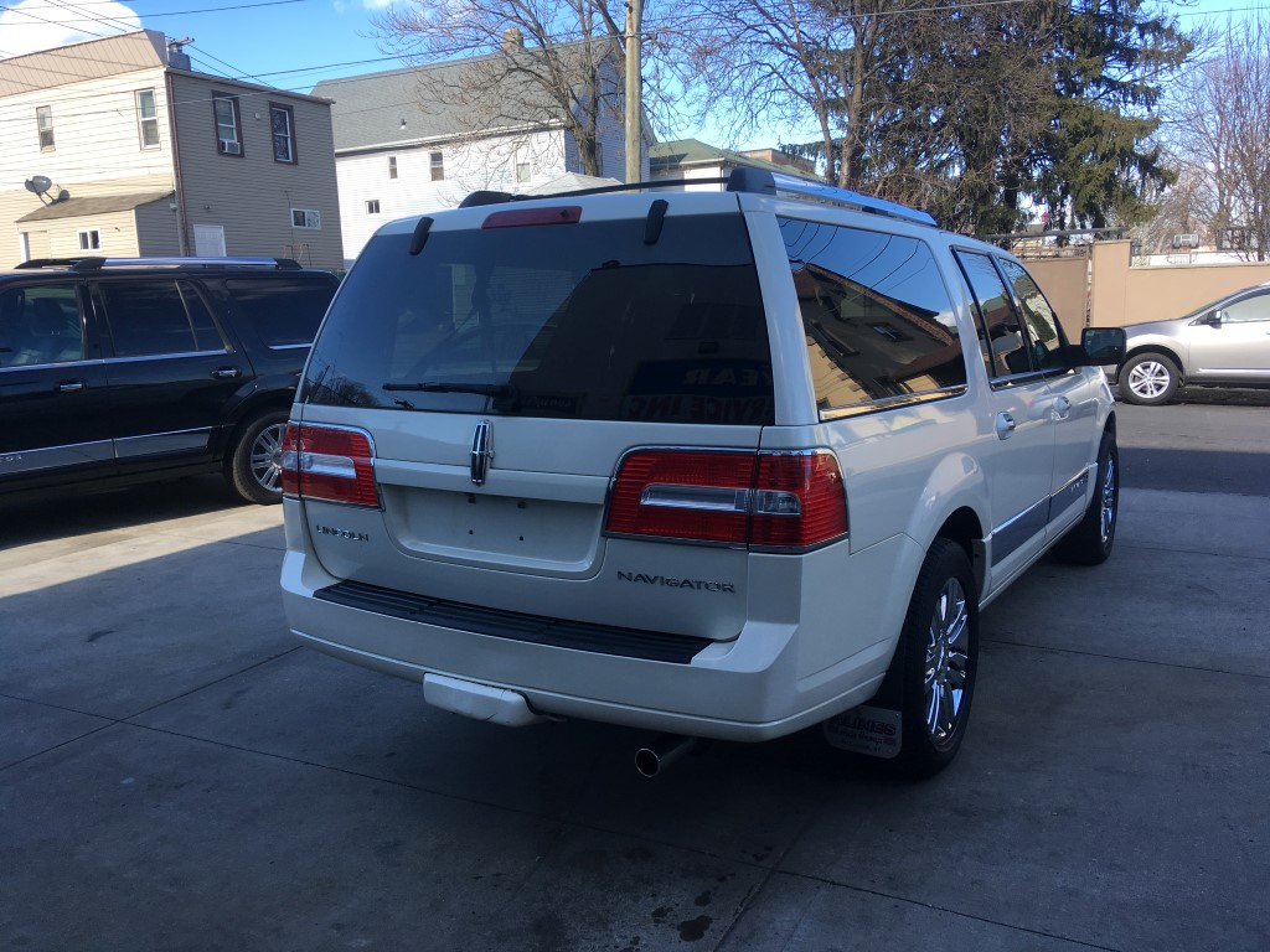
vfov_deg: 48.2
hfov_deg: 61.7
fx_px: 1064
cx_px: 635
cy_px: 476
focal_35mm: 29
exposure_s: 1/487
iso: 25
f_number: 2.2
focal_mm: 4.15
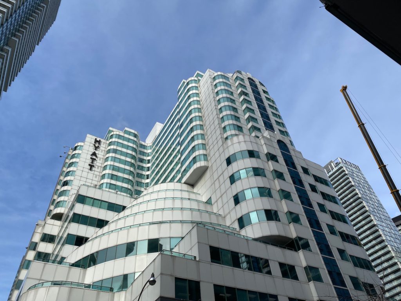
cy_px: 150
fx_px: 301
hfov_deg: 67.3
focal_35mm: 26
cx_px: 200
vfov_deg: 53.1
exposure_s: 1/2825
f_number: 1.8
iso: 32
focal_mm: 4.25
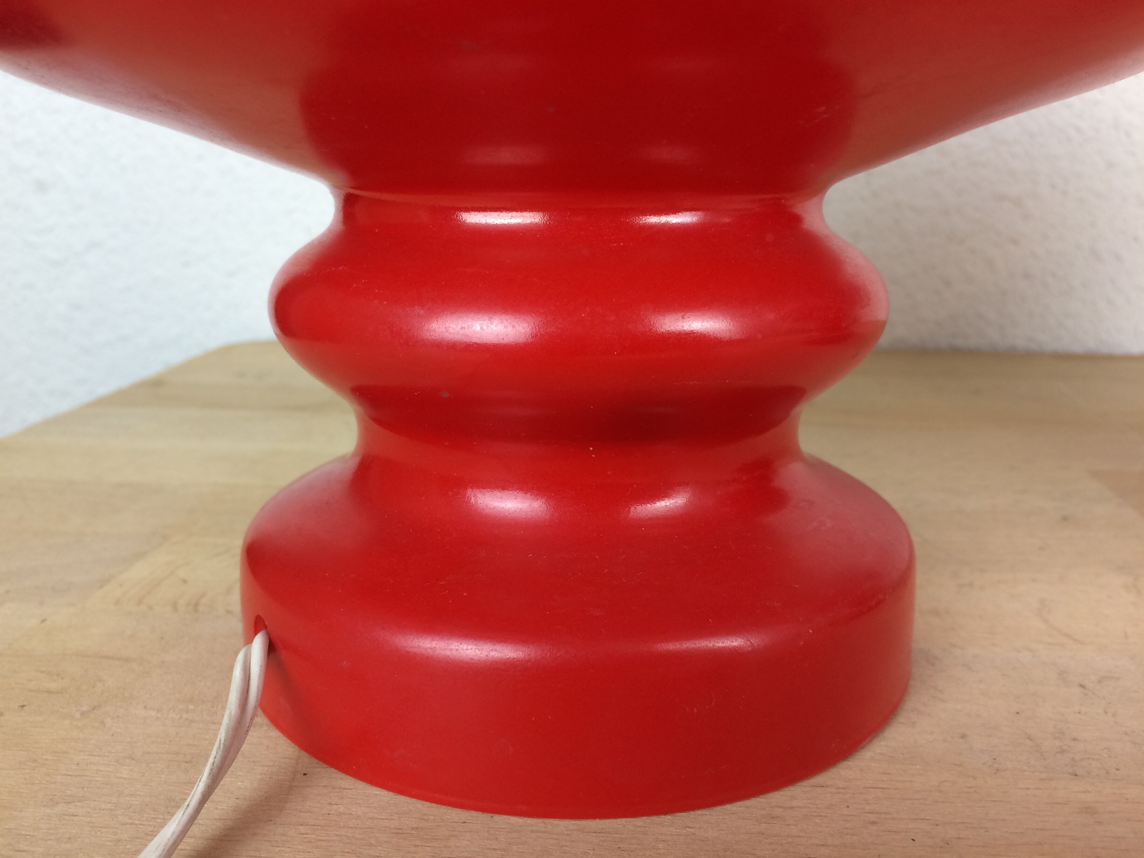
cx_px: 572
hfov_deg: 61.7
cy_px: 429
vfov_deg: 48.2
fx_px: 958
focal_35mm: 29
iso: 32
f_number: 2.2
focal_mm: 4.15
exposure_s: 1/33
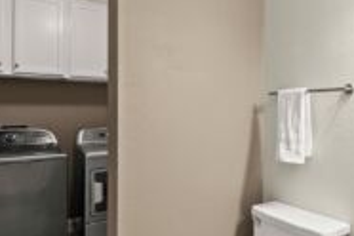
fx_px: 275
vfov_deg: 46.3
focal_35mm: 28
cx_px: 274
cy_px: 128
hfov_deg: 61.1
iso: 6400
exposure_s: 1/30
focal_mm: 13
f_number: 7.1
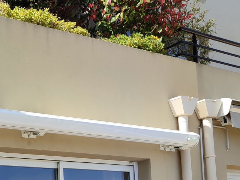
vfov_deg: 23.0
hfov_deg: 29.2
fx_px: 416
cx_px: -22
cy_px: 196
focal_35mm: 60
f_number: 1.89
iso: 50
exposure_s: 1/388
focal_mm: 5.89
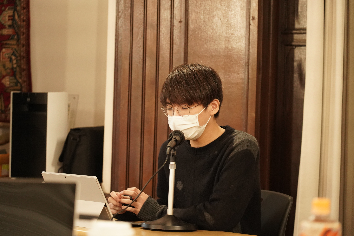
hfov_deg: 19.5
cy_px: 118
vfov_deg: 13.0
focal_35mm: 105
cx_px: 177
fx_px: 1032
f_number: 4
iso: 6400
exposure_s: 1/125
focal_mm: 105
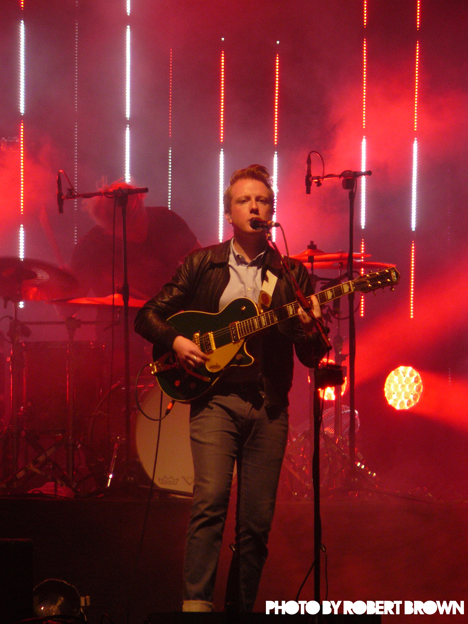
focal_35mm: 432
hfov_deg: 3.4
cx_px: 234
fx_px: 7787
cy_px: 312
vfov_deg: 4.6
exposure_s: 1/60
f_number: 3.3
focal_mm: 72
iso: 200
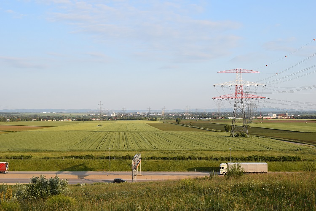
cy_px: 106
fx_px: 395
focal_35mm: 45
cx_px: 158
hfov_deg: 43.6
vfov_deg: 29.9
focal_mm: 30
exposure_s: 1/250
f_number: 8
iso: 220
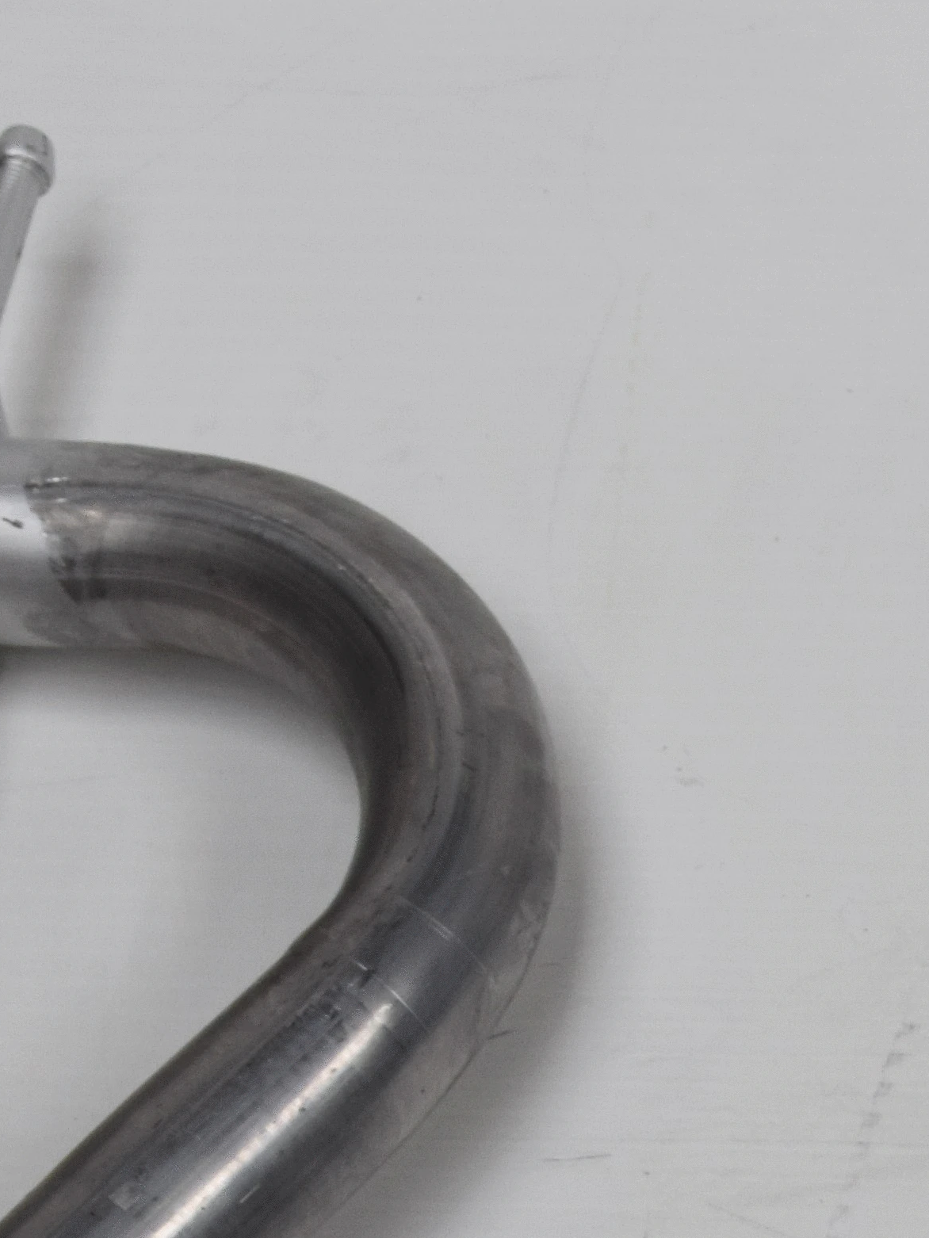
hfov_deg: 10.2
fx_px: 5151
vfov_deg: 13.3
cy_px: 1496
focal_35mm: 144
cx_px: 1104
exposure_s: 1/250
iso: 400
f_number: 8
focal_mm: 26
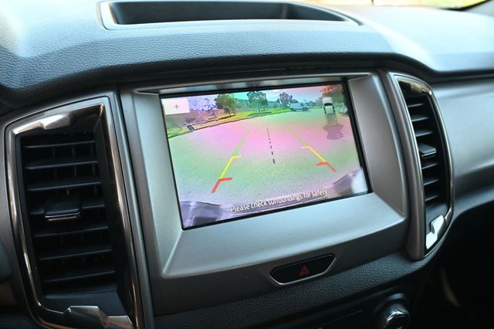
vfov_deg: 45.6
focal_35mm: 28
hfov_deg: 64.6
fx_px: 391
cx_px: 247
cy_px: 164
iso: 640
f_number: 3.8
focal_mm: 19
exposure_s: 1/125
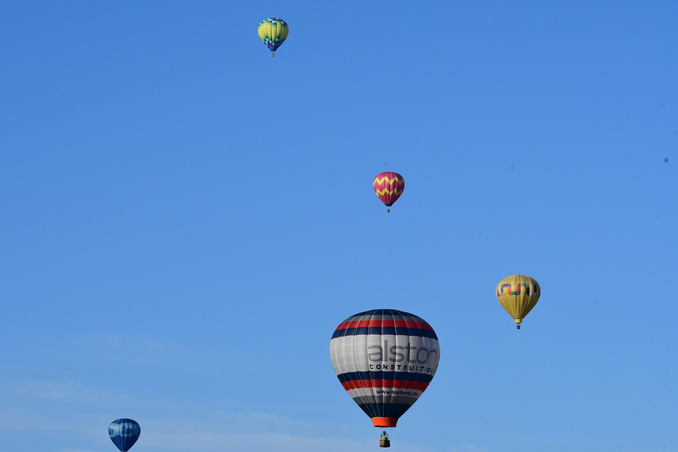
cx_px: 339
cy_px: 226
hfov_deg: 11.4
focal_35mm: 180
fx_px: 3390
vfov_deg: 7.6
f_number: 18
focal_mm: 120
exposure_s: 1/1250
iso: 1600
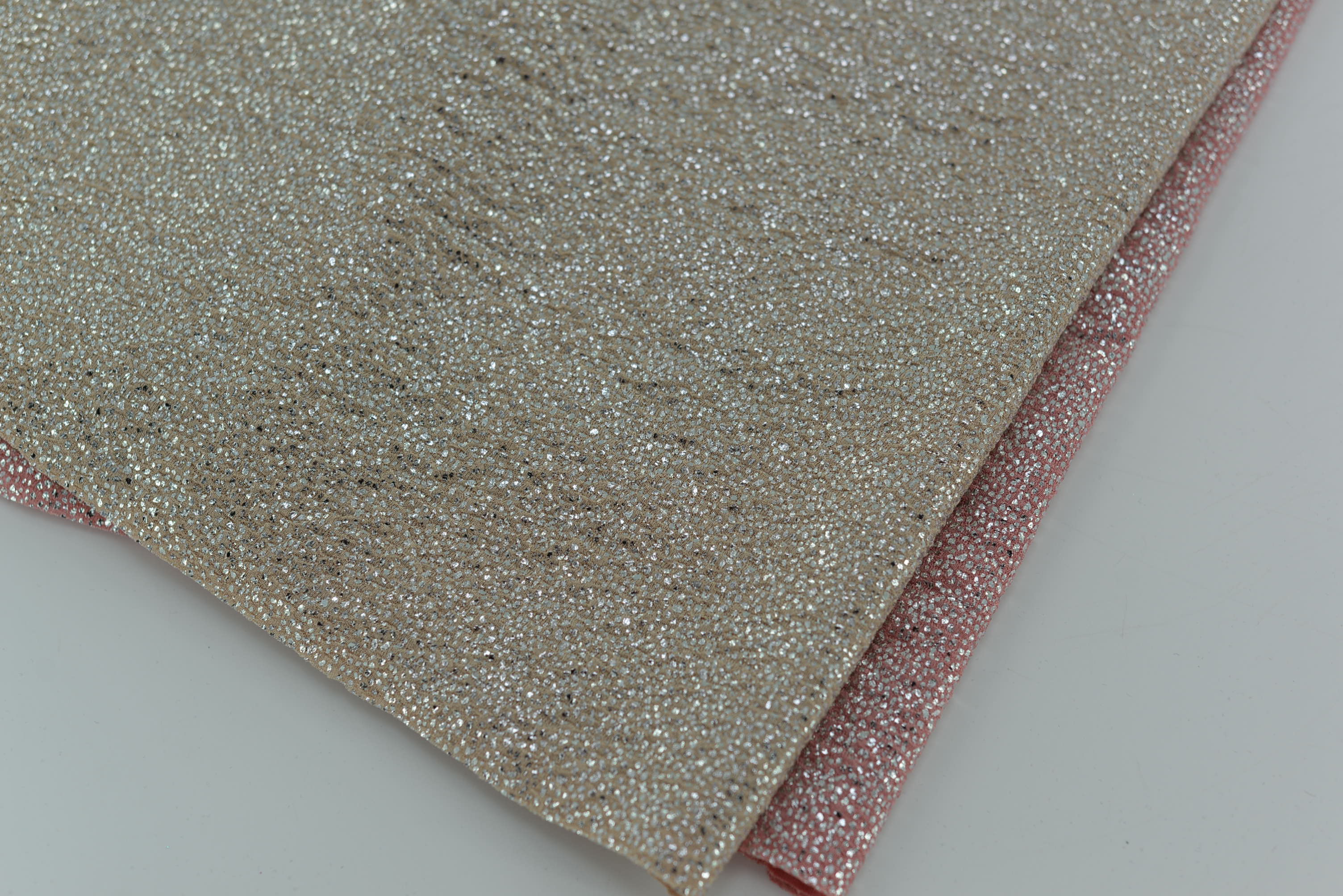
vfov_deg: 27.0
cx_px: 672
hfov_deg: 39.6
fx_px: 1866
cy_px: 448
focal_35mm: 50
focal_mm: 50
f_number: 4
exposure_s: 1/250
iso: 100
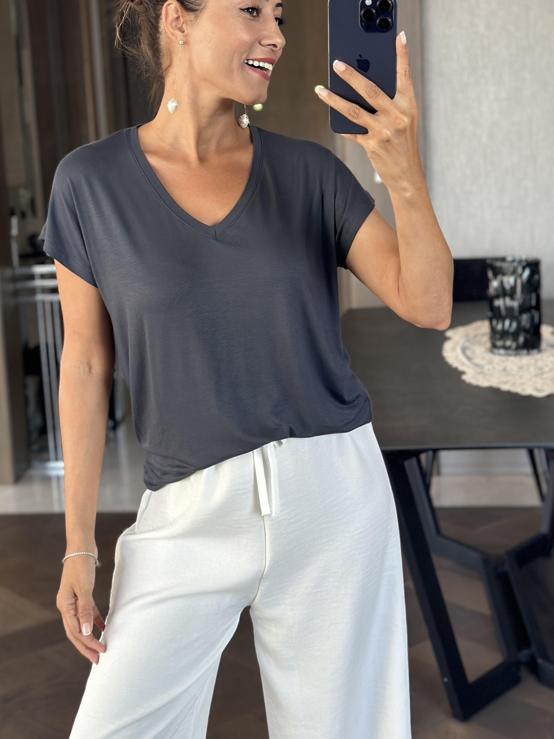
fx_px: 1302
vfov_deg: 31.6
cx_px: 218
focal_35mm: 61
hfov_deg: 24.0
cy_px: 314
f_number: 1.78
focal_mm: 6.86
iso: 100
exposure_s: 1/86
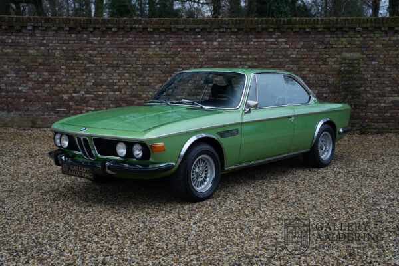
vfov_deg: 26.4
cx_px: 200
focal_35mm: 51
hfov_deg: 38.8
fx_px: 566
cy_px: 133
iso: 200
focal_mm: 51.1
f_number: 6.3
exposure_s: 1/60
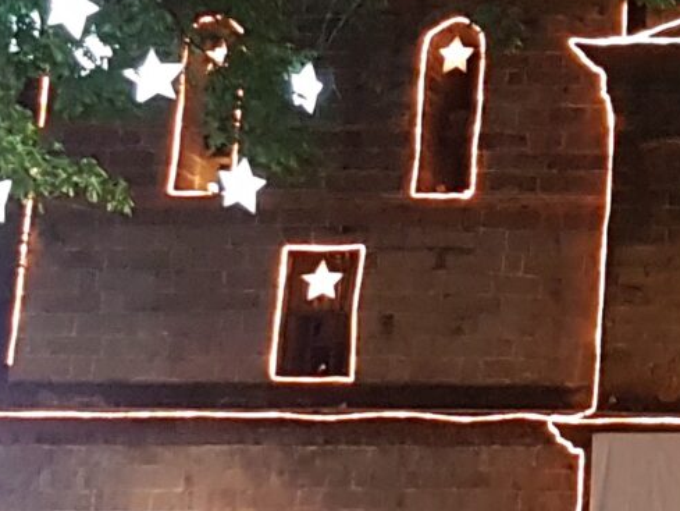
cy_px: 89
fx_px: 2672
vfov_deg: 10.9
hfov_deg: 13.4
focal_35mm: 136
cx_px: 1122
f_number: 1.7
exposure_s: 1/12
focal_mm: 4.2
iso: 250
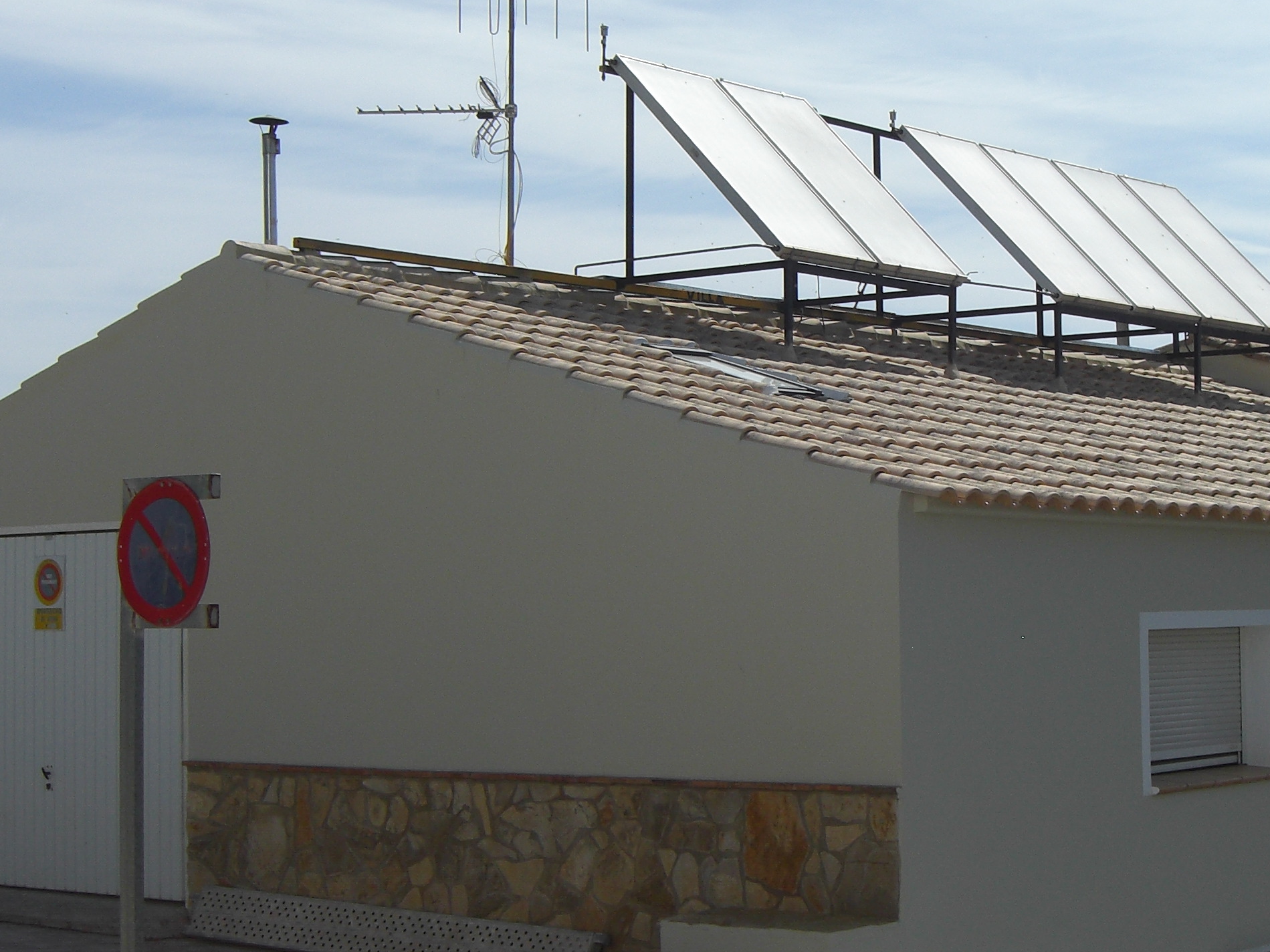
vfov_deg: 20.2
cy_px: 433
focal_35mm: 73
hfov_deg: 26.4
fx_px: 2678
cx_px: 942
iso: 80
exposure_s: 1/400
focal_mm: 7.9
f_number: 8
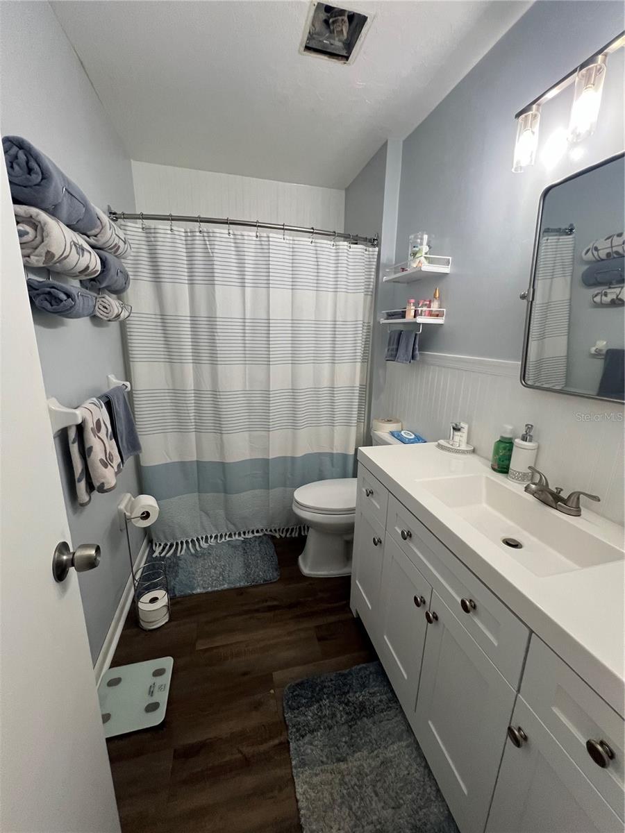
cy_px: 416
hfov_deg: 89.9
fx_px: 313
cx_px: 312
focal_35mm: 13
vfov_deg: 106.2
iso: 250
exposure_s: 1/120
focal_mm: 1.57
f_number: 1.8
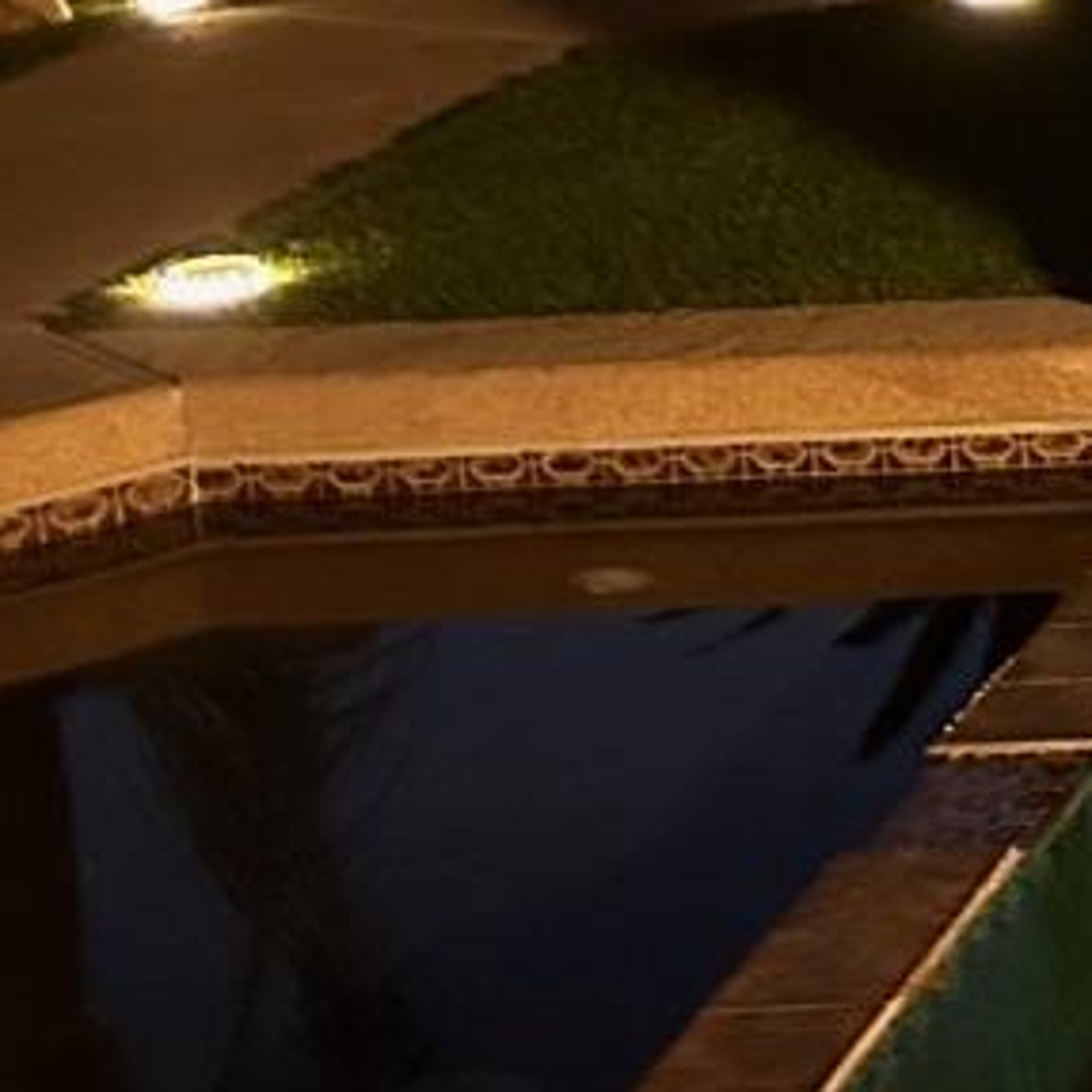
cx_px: 2564
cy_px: -356
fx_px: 4283
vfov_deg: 13.9
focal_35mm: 120
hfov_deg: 11.9
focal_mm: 5.7
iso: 800
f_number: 1.5
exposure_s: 1/30
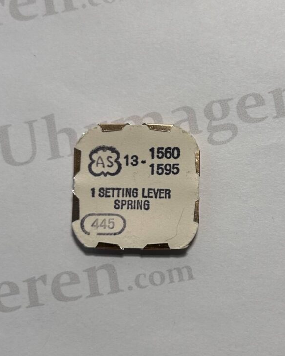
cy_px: 188
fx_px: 295
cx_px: 138
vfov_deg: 62.2
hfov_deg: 51.5
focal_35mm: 28
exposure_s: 1/161
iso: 50
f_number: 1.5
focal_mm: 5.7
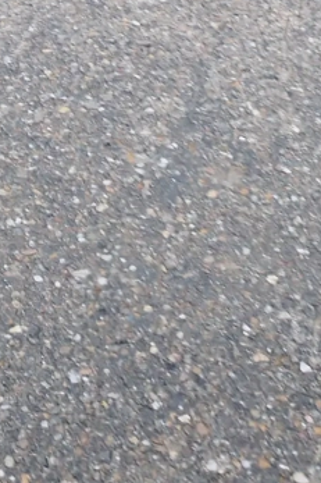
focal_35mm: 96
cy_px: -251
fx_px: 1285
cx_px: 110
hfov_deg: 14.2
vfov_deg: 18.7
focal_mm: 5.89
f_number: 1.89
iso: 710
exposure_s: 1/12.5
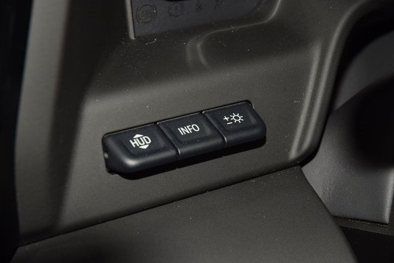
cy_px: 132
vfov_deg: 13.0
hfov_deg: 19.5
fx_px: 1149
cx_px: 197
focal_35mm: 105
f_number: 8
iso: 100
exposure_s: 1/125
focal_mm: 70
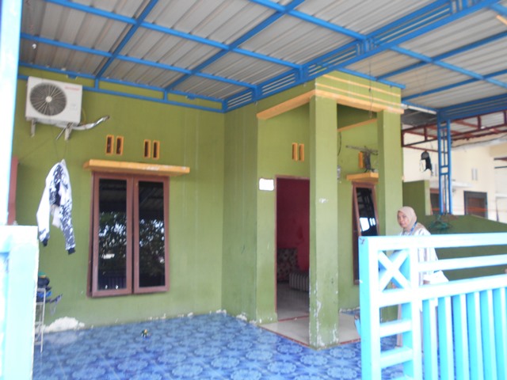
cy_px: 190
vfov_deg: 53.1
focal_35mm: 26
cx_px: 254
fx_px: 381
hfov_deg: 67.3
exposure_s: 1/30
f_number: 3.2
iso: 140
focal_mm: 4.6
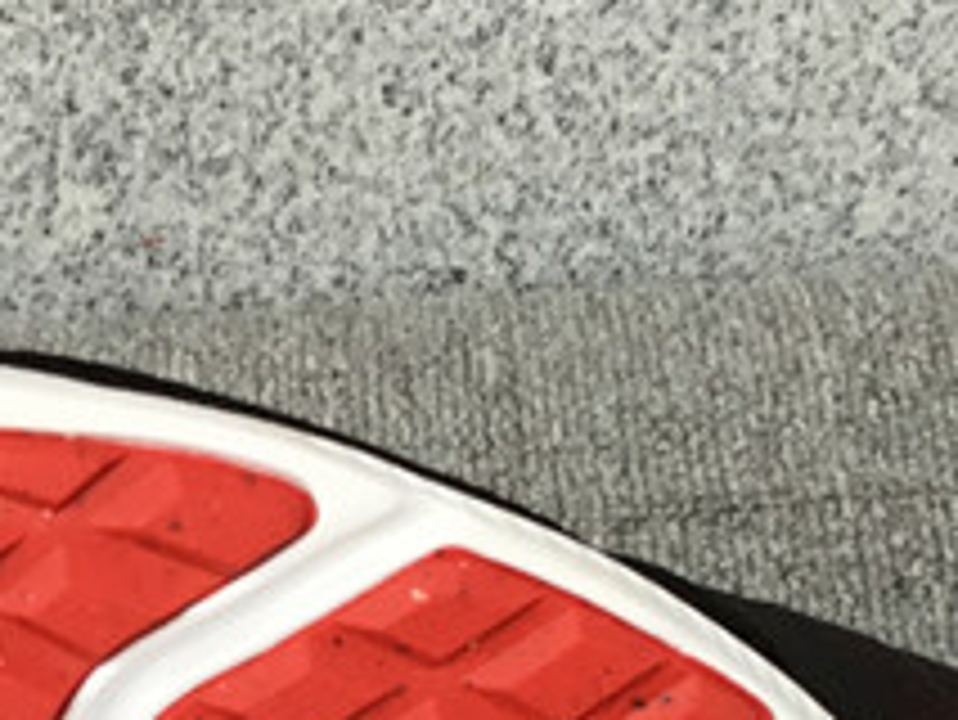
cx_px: 607
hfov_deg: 15.0
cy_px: 1249
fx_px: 3627
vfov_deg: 10.7
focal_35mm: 131
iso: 32
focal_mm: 3.3
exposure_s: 1/50
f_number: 2.4
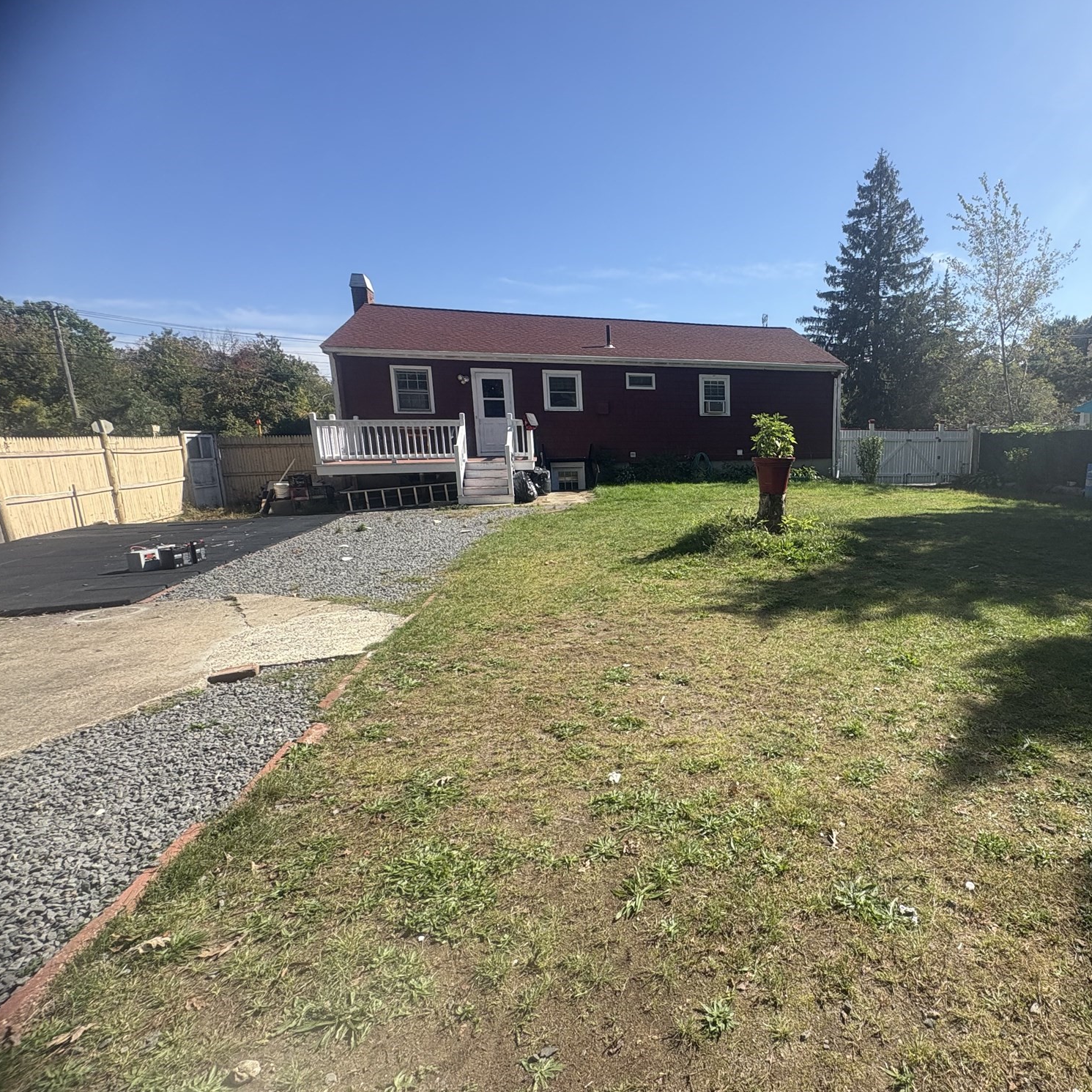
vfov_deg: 84.0
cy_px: 543
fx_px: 607
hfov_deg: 80.6
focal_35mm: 17
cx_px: 745
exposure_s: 1/921
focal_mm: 2.22
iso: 50
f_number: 2.2
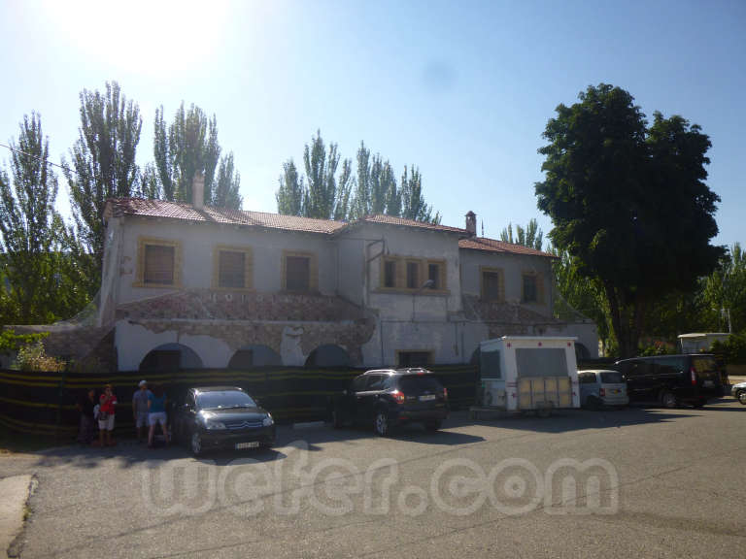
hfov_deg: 69.4
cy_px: 280
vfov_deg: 54.9
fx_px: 539
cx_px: 373
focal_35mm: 25
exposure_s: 1/1000
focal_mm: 4.5
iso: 100
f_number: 3.1
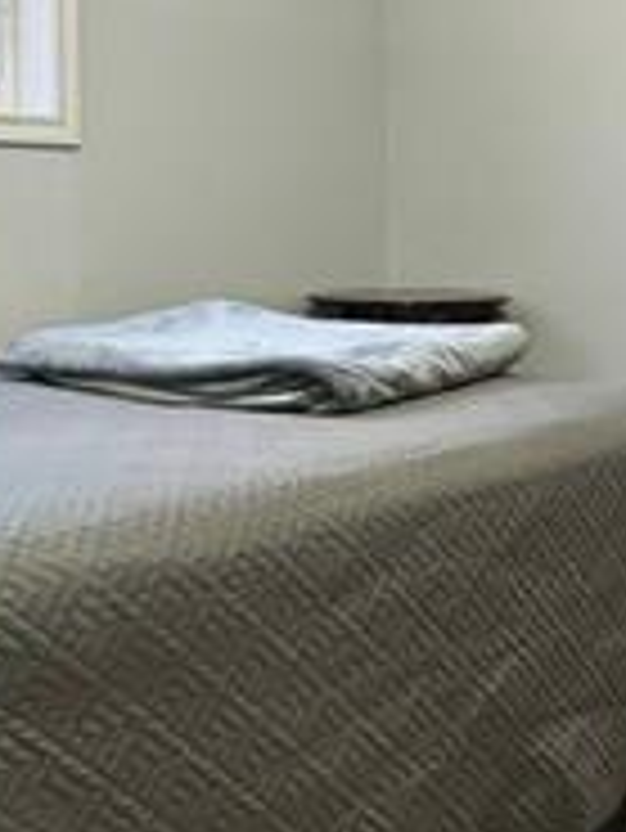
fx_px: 1397
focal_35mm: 58
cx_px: 297
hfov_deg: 25.3
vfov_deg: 32.9
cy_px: 270
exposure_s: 1/60
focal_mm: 2.22
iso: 400
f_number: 2.2
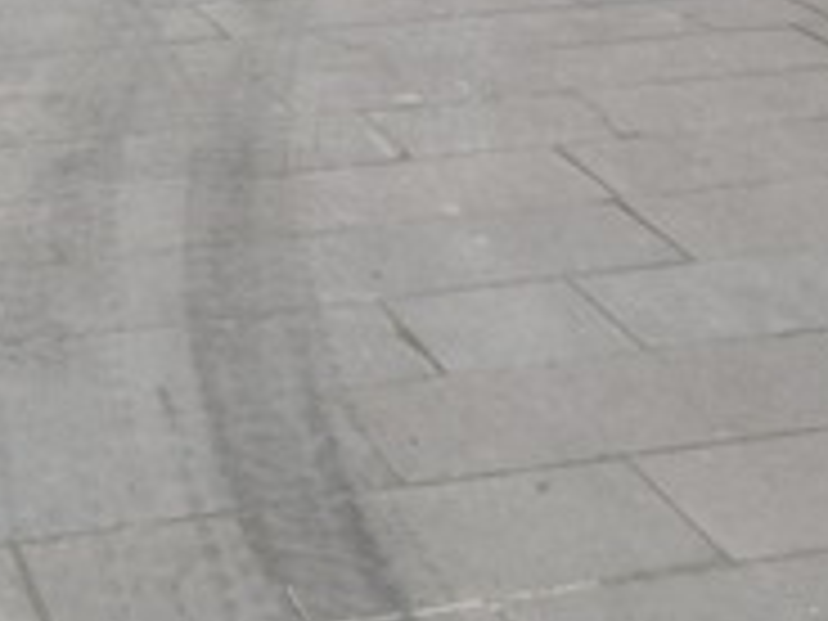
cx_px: 99
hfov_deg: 22.0
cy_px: -423
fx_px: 2081
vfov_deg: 15.2
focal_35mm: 87
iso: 80
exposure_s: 1/800
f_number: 3.1
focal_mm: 4.5
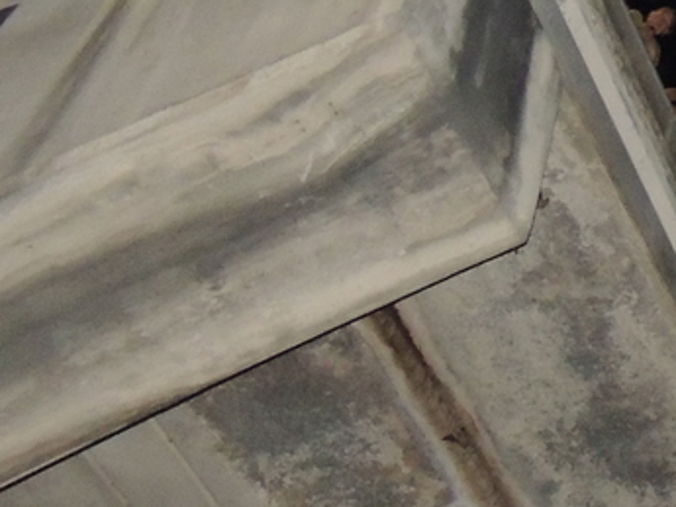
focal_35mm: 89
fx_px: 1739
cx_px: 1082
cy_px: 200
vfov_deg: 16.6
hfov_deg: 18.8
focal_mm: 4.3
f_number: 3
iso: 800
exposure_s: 1/30
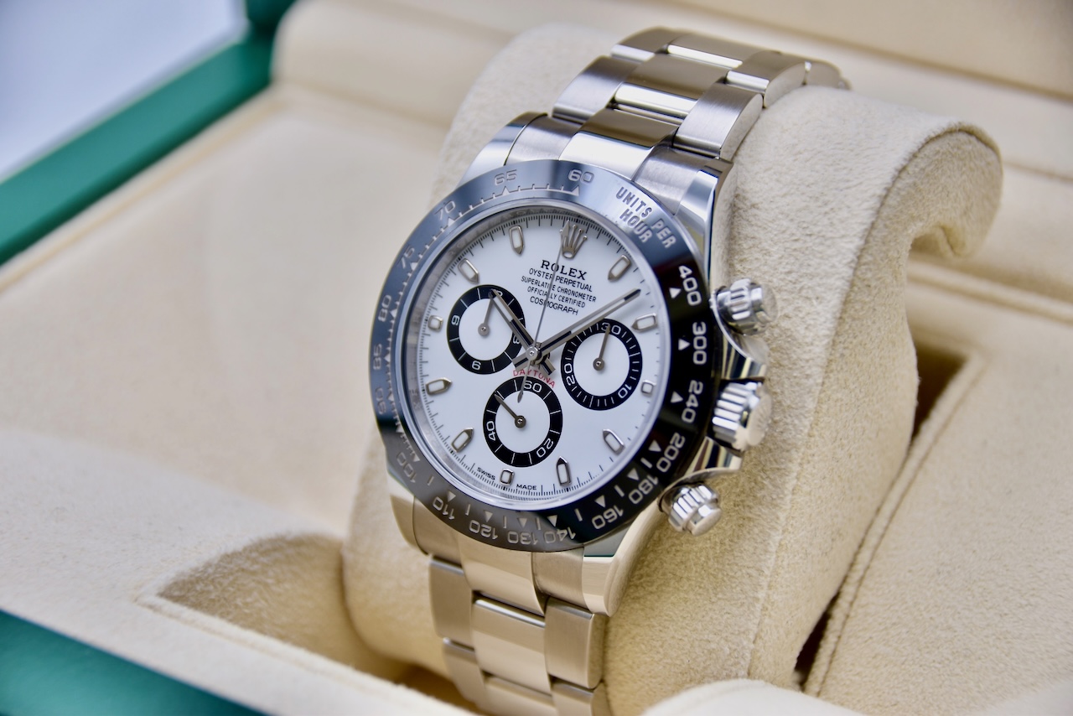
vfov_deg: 12.2
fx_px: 3354
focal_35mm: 112
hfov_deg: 18.2
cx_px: 536
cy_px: 358
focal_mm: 75
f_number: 5.3
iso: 100
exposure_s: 1/25
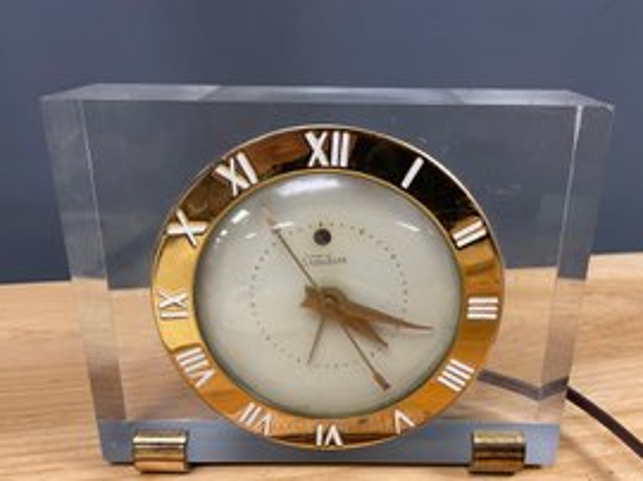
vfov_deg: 42.5
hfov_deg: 55.3
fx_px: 612
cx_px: 358
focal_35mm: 33
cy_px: 304
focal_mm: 4.2
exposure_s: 1/60
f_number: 1.6
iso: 125
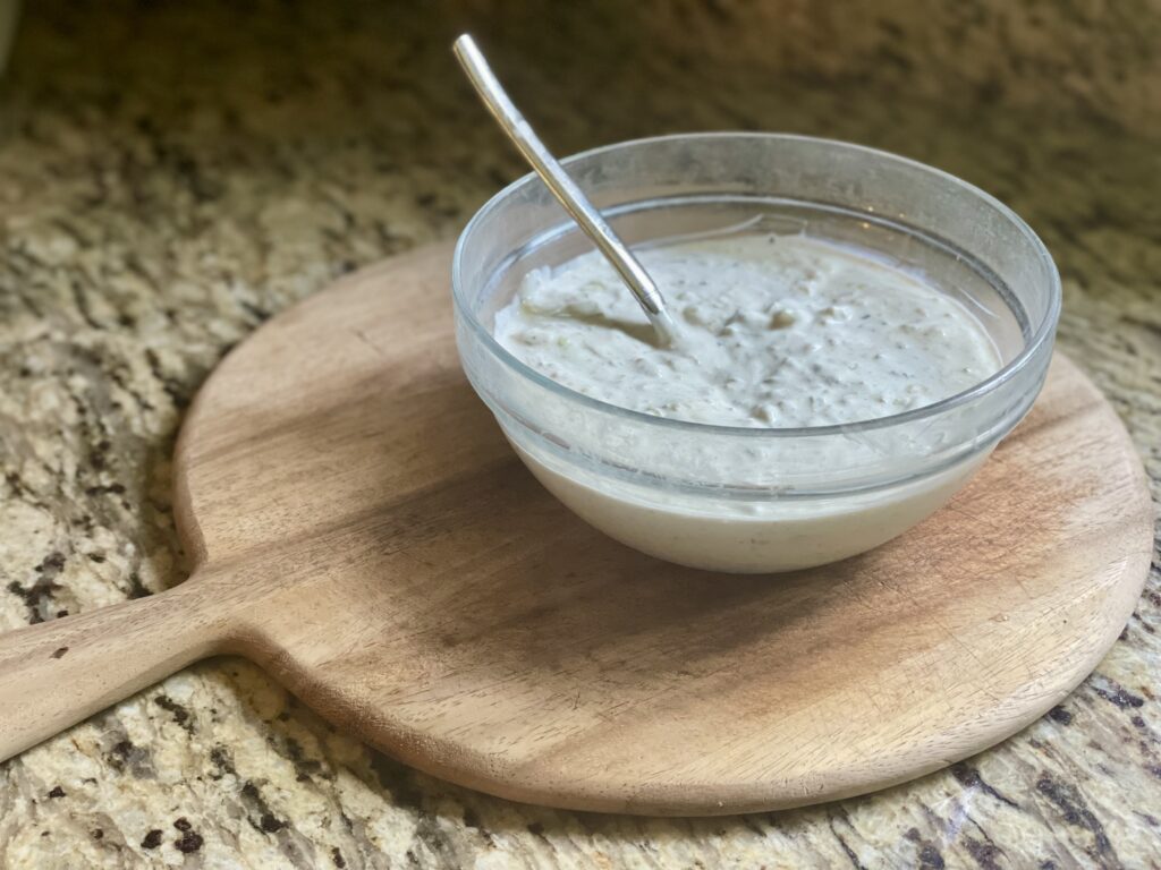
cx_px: 580
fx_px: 1744
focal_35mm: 52
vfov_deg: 28.0
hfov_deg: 36.8
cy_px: 435
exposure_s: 1/40
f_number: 2
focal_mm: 6
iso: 160
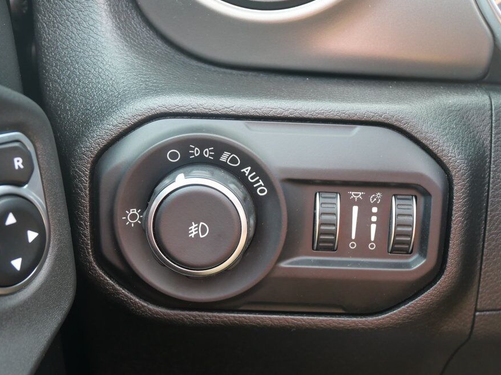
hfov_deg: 44.8
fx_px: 608
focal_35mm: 42
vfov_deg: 34.3
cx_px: 269
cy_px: 217
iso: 640
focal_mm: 18
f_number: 4.2
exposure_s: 1/60
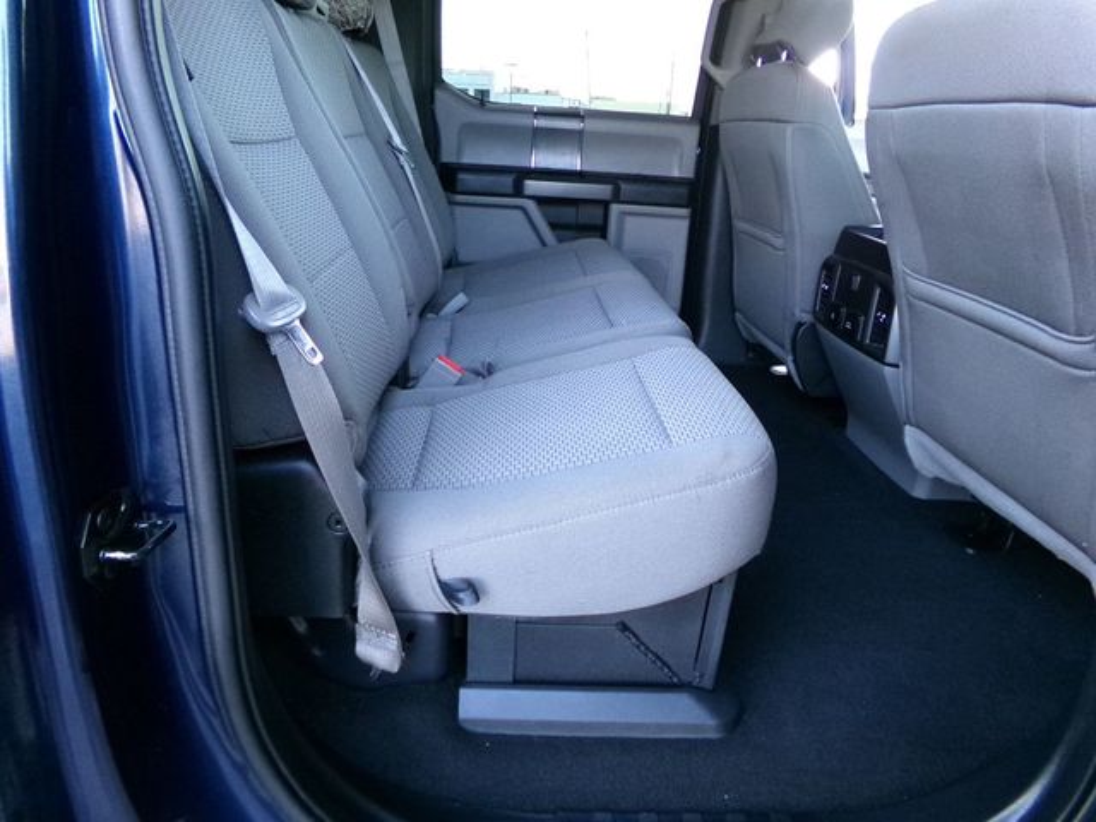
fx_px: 760
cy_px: 411
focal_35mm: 24
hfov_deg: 71.6
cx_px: 548
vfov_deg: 56.8
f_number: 3.7
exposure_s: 1/60
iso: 664
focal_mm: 4.3
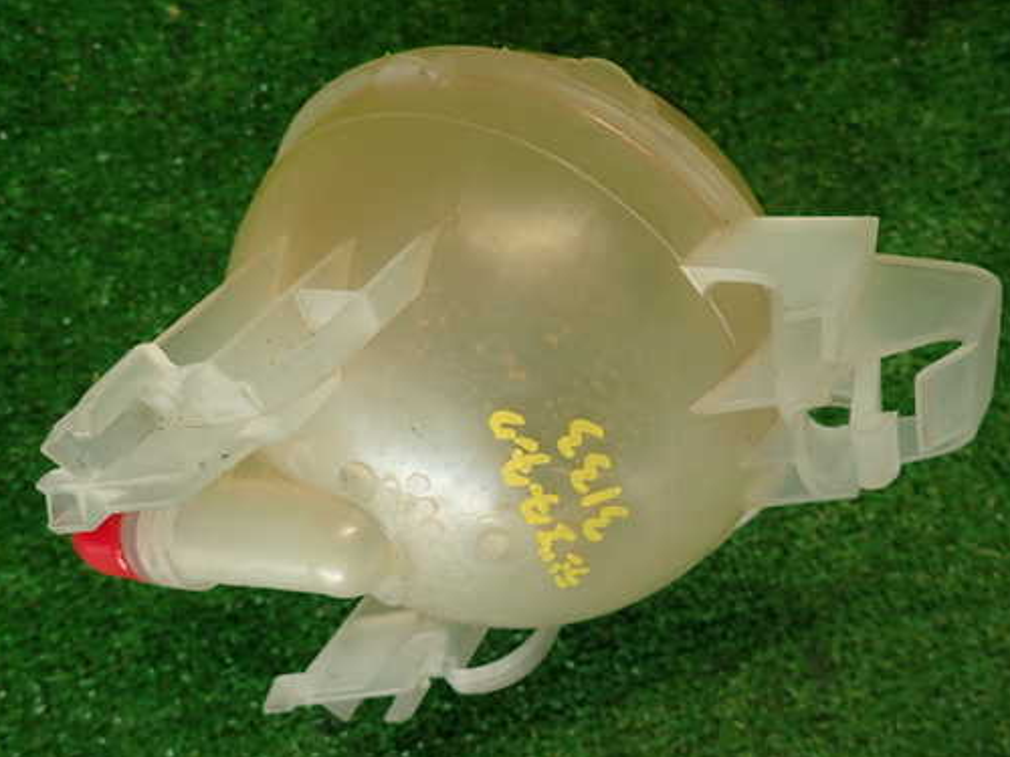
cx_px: 485
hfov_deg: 59.9
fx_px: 875
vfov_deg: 46.8
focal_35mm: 30
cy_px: 384
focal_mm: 4.5
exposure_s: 1/60
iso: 160
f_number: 2
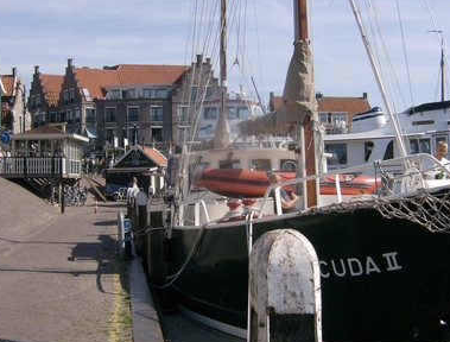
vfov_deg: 25.8
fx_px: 745
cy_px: 145
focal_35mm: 57
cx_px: 196
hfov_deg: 33.6
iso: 100
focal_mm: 6
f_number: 4.7
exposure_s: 1/879
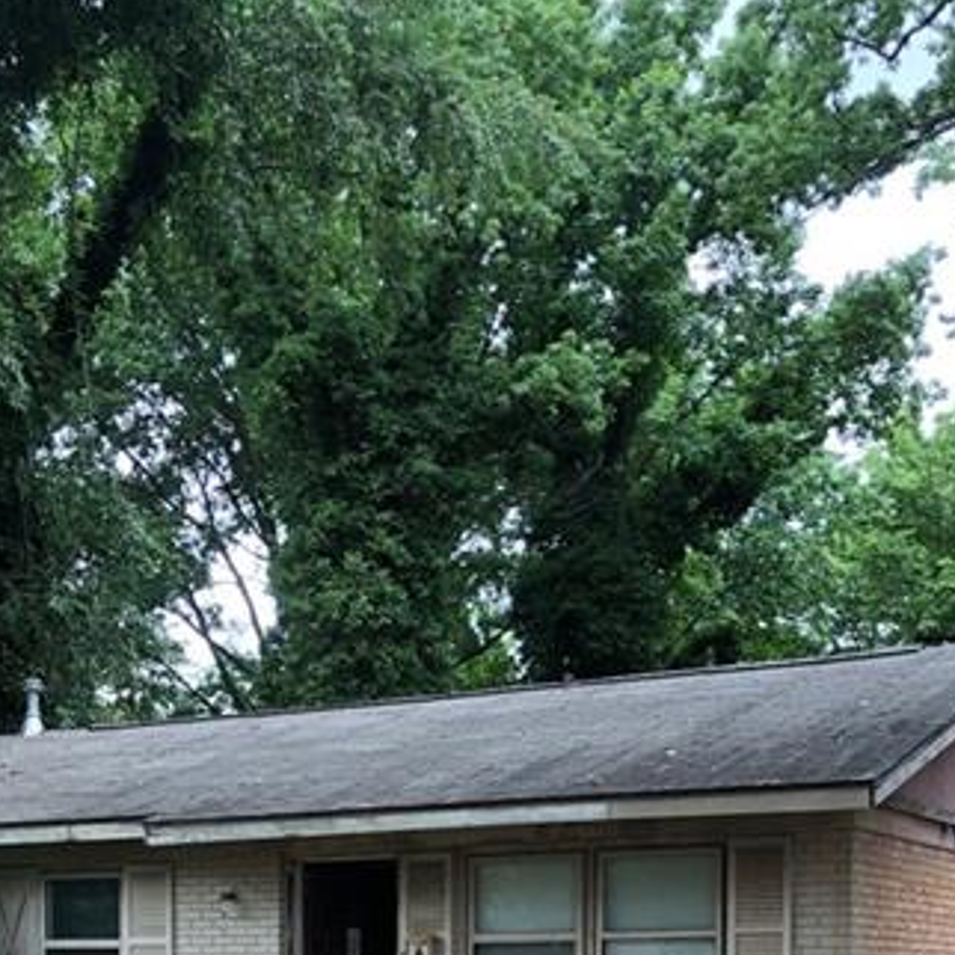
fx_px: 1842
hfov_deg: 29.0
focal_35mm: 59
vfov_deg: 26.6
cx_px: 356
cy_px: 1071
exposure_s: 1/120
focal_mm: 4
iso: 40
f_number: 1.8
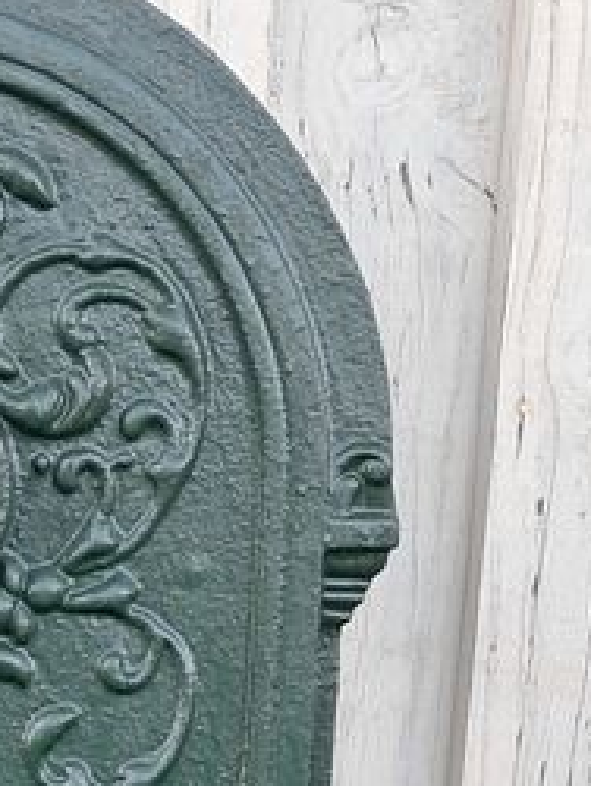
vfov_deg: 16.8
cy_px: 1100
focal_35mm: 108
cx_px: -97
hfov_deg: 13.4
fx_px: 2454
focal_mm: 4
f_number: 1.8
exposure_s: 1/50
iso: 125
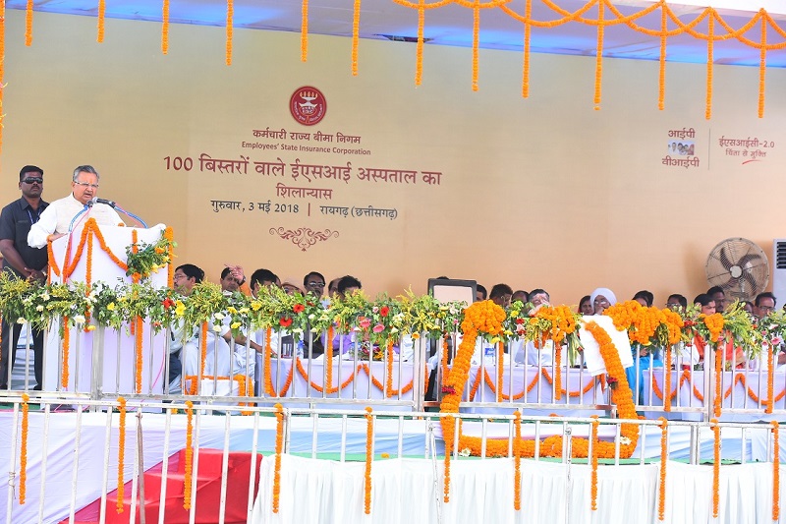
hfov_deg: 19.5
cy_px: 262
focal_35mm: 105
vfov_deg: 13.0
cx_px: 393
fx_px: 2292
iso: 1000
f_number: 5
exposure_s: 1/1000
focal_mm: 70
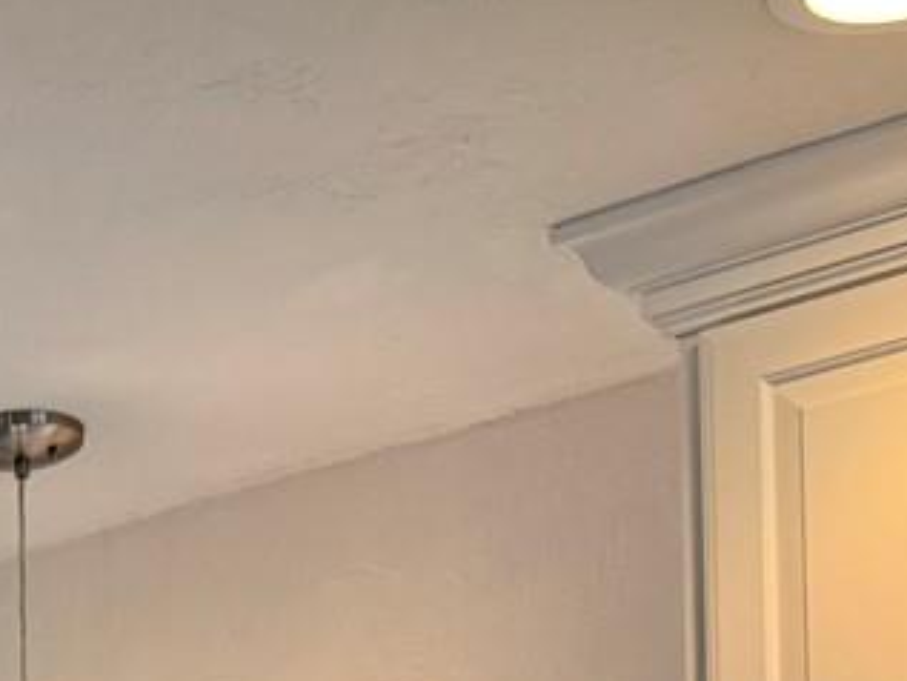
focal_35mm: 121
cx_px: -309
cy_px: 1614
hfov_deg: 15.4
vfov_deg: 10.6
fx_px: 3172
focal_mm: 6.76
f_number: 1.78
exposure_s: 1/120
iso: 160
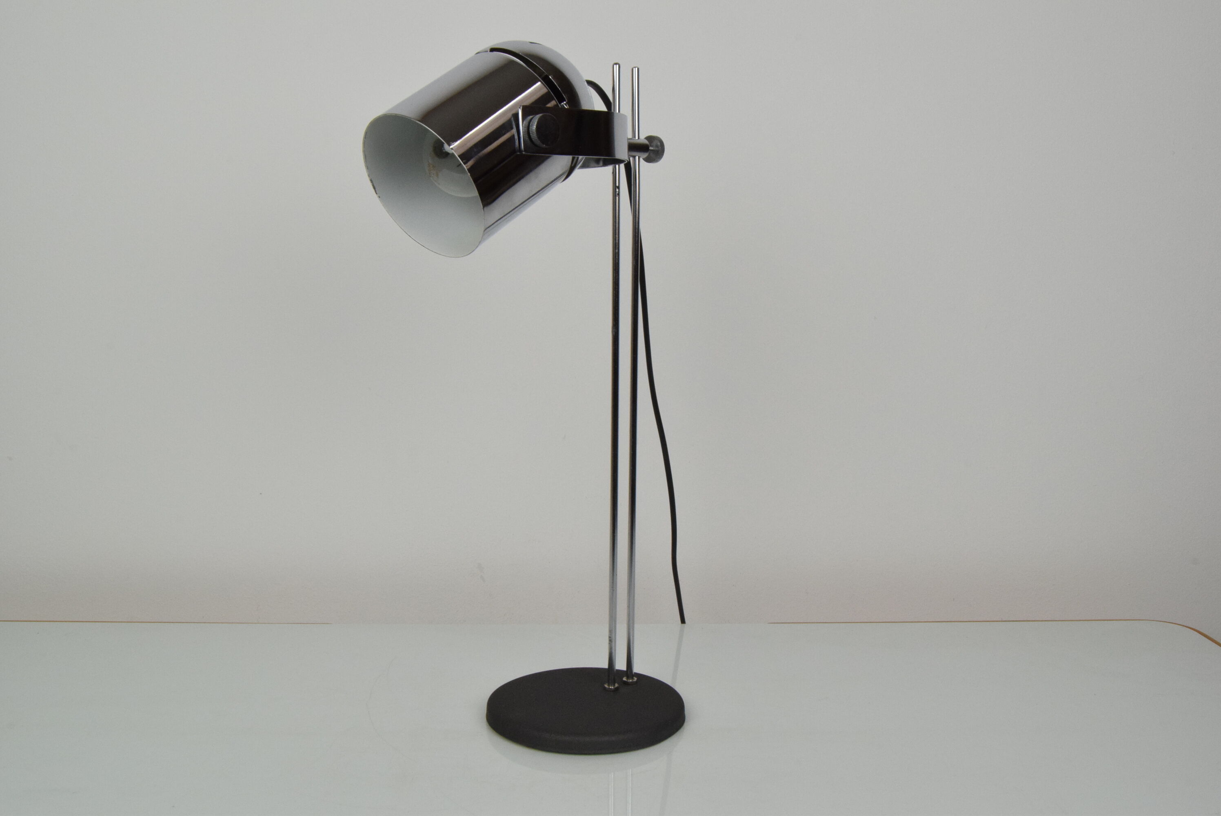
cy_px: 408
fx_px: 1171
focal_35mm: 34
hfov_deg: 55.1
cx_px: 610
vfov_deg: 38.4
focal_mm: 23
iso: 1600
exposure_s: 1/100
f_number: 18
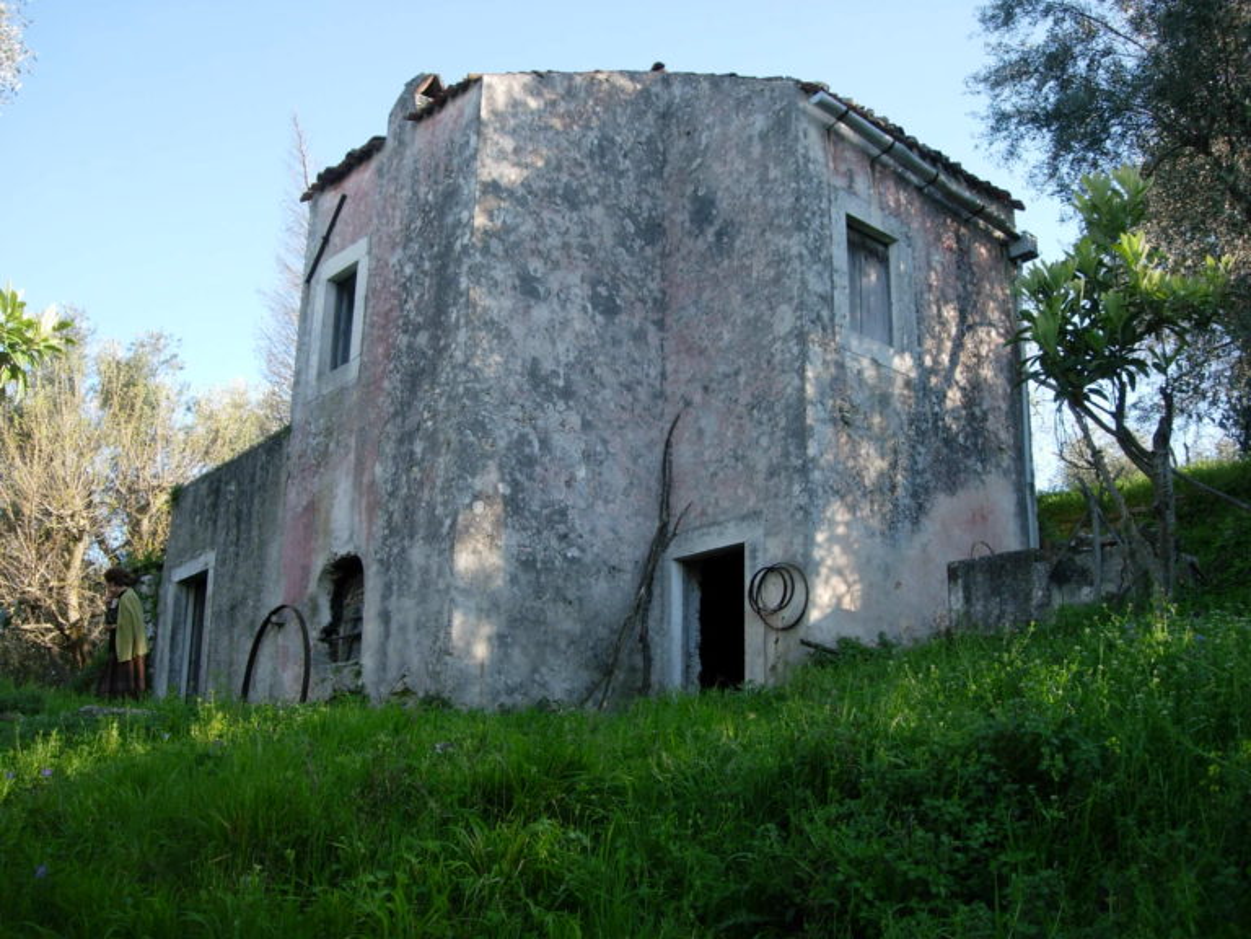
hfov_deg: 49.0
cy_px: 470
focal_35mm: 38
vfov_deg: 37.7
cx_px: 626
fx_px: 1373
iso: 79
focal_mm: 7.8
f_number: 2.8
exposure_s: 1/352
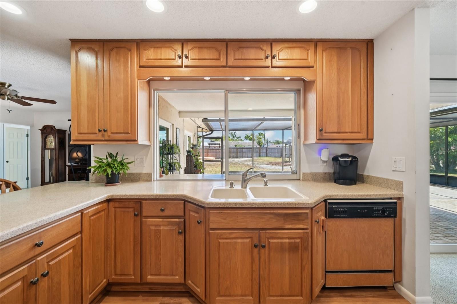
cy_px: 152
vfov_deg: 81.2
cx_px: 228
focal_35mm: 14
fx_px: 178
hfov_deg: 104.3
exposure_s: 1/100
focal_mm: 14
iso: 400
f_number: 8
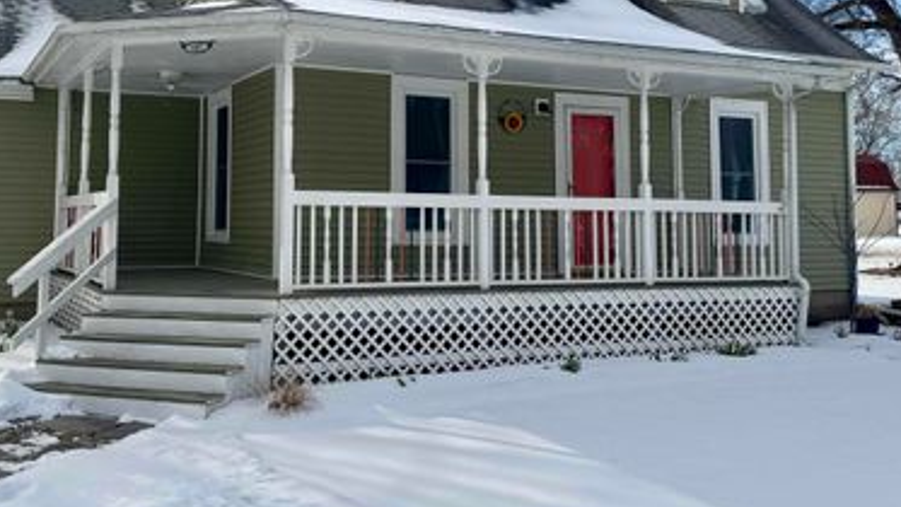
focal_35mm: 35
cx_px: 353
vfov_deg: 33.2
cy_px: 138
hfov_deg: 56.1
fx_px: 836
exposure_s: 1/6410
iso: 80
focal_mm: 6.76
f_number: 1.78
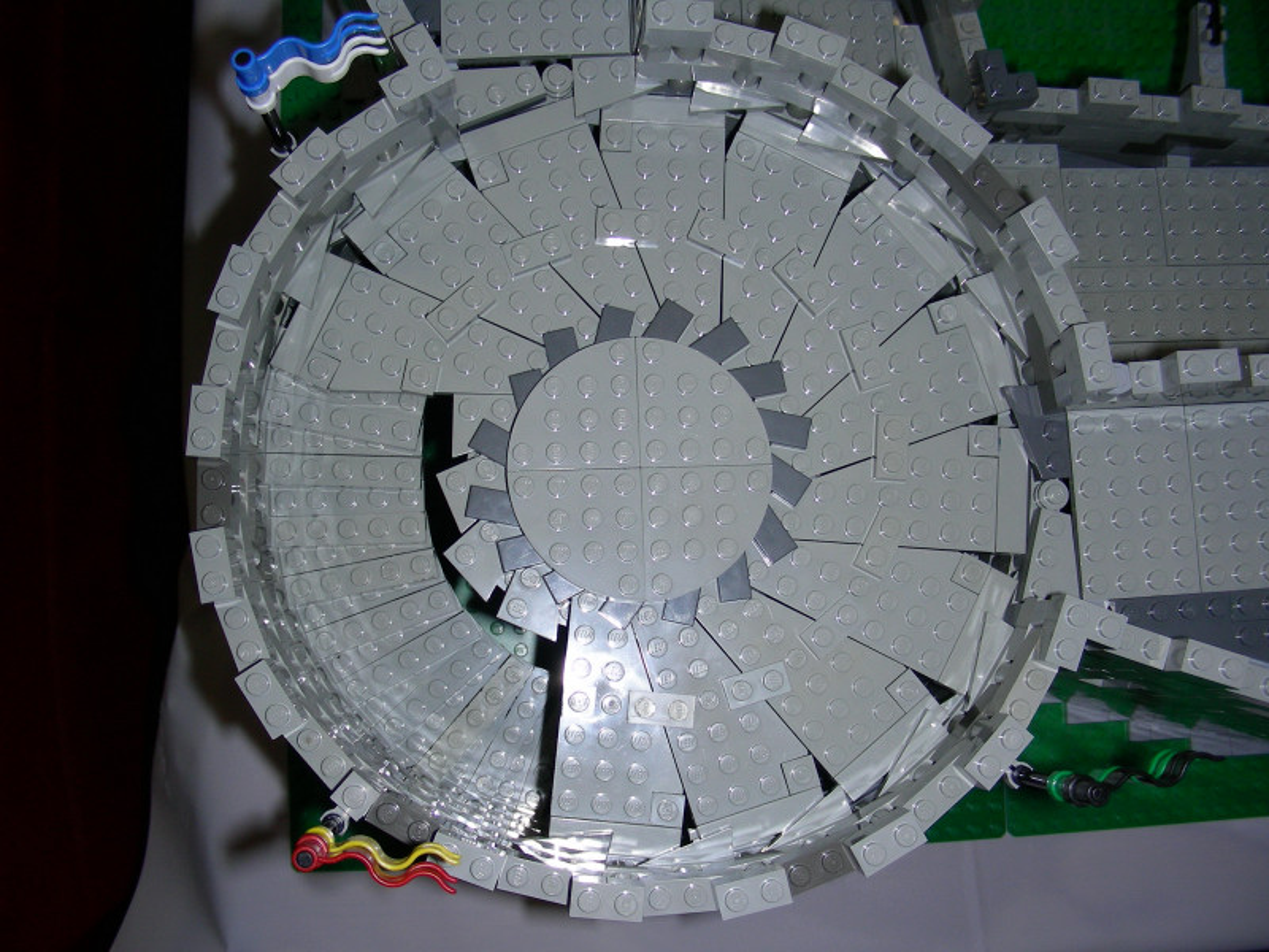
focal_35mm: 38
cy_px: 476
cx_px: 634
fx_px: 1393
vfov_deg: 37.7
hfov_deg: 49.0
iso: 50
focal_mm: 6.3
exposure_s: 1/60.1
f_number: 3.5
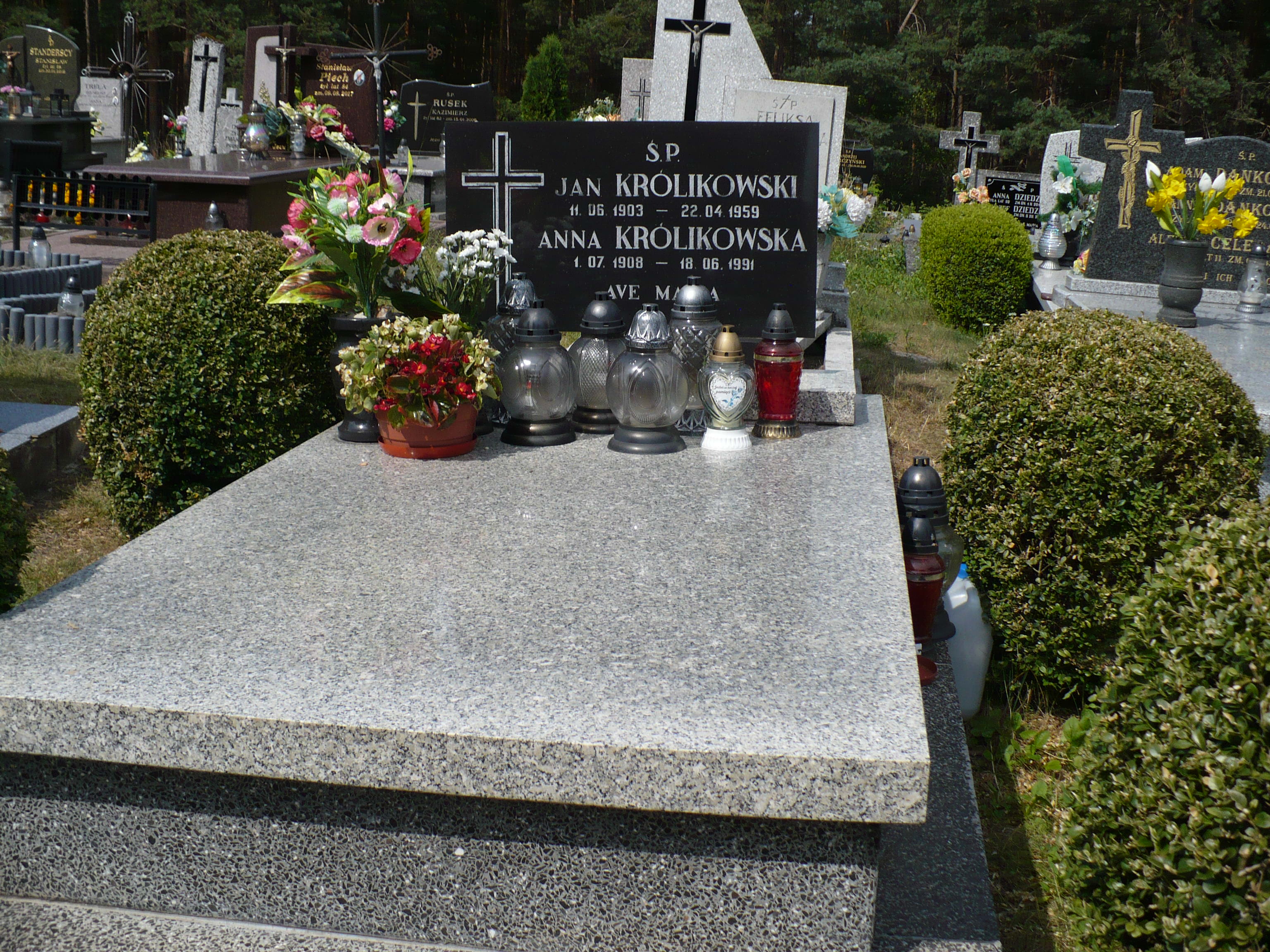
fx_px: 1357
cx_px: 635
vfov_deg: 38.7
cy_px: 476
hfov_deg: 50.1
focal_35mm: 37
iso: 100
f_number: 8
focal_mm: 6.1
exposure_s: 1/250
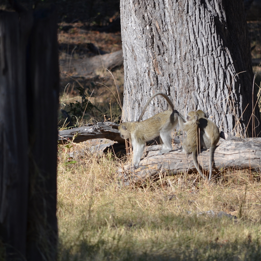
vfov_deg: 3.0
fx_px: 5041
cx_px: 122
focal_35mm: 591
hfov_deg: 3.0
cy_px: 133
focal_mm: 300
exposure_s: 1/640
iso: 200
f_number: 6.3
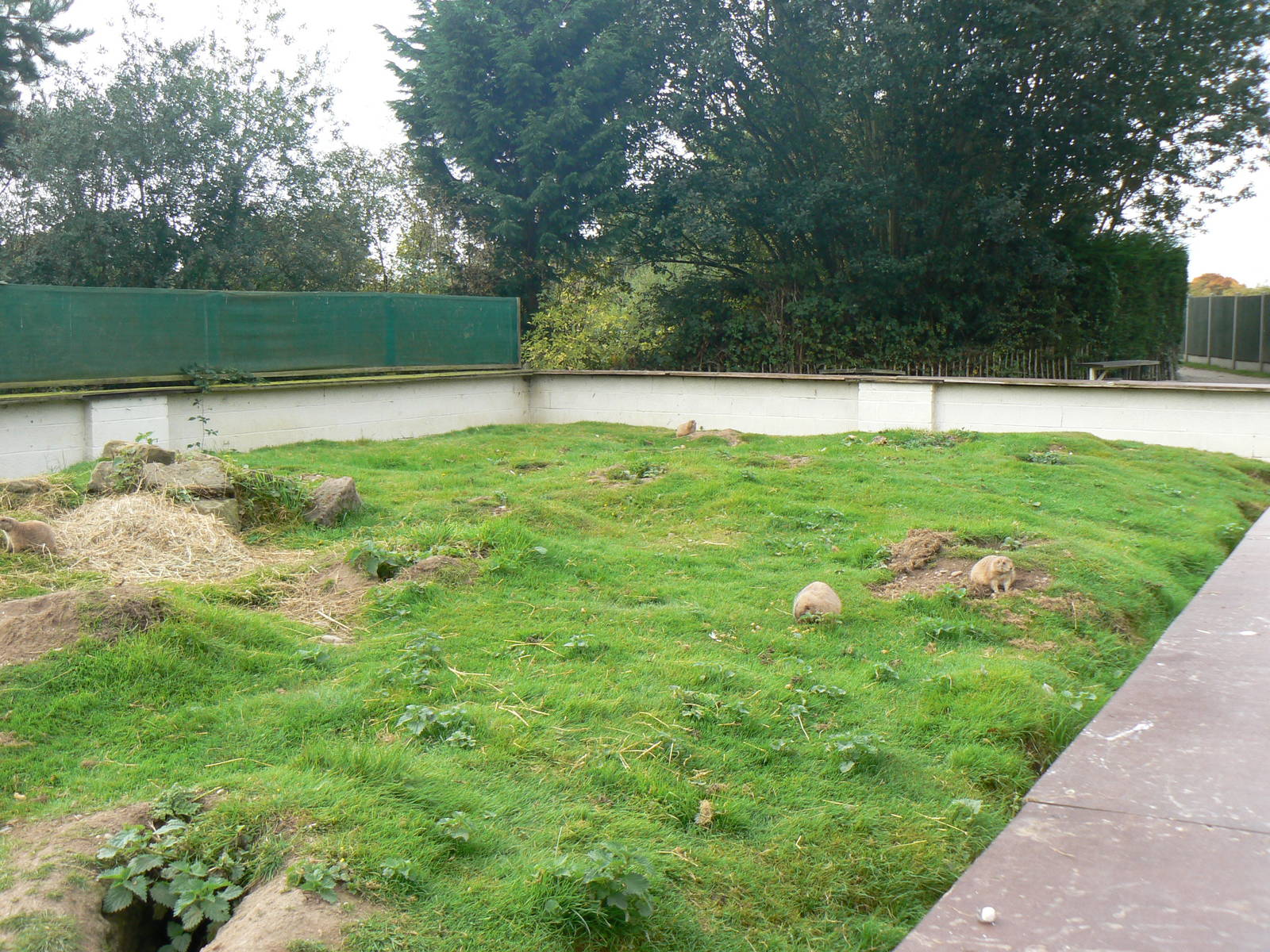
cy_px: 476
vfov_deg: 39.7
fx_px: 1321
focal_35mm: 36
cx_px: 635
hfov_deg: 51.4
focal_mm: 6
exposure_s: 1/125
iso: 80
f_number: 5.6
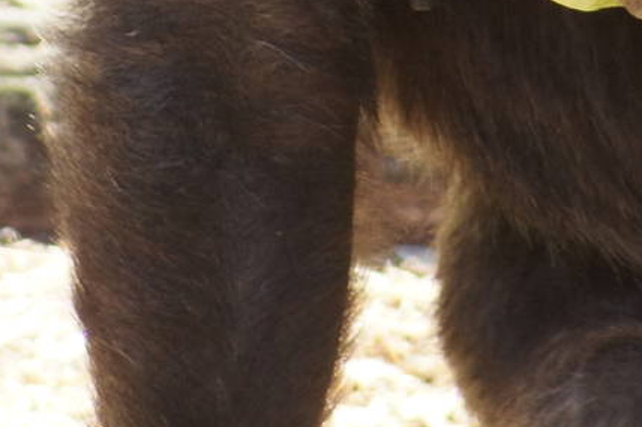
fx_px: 20998
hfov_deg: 1.8
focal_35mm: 1178
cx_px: 562
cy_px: -254
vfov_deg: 1.2
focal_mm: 210
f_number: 5.6
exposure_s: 1/320
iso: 800
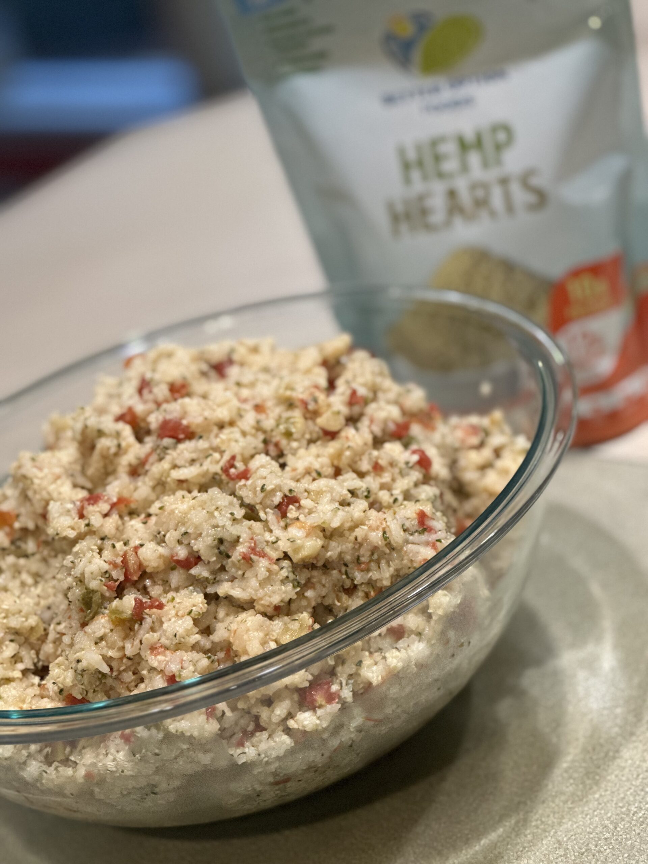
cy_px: 432
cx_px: 324
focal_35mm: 77
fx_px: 1922
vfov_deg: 25.3
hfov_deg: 19.1
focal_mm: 9
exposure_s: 1/40
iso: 320
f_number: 2.8
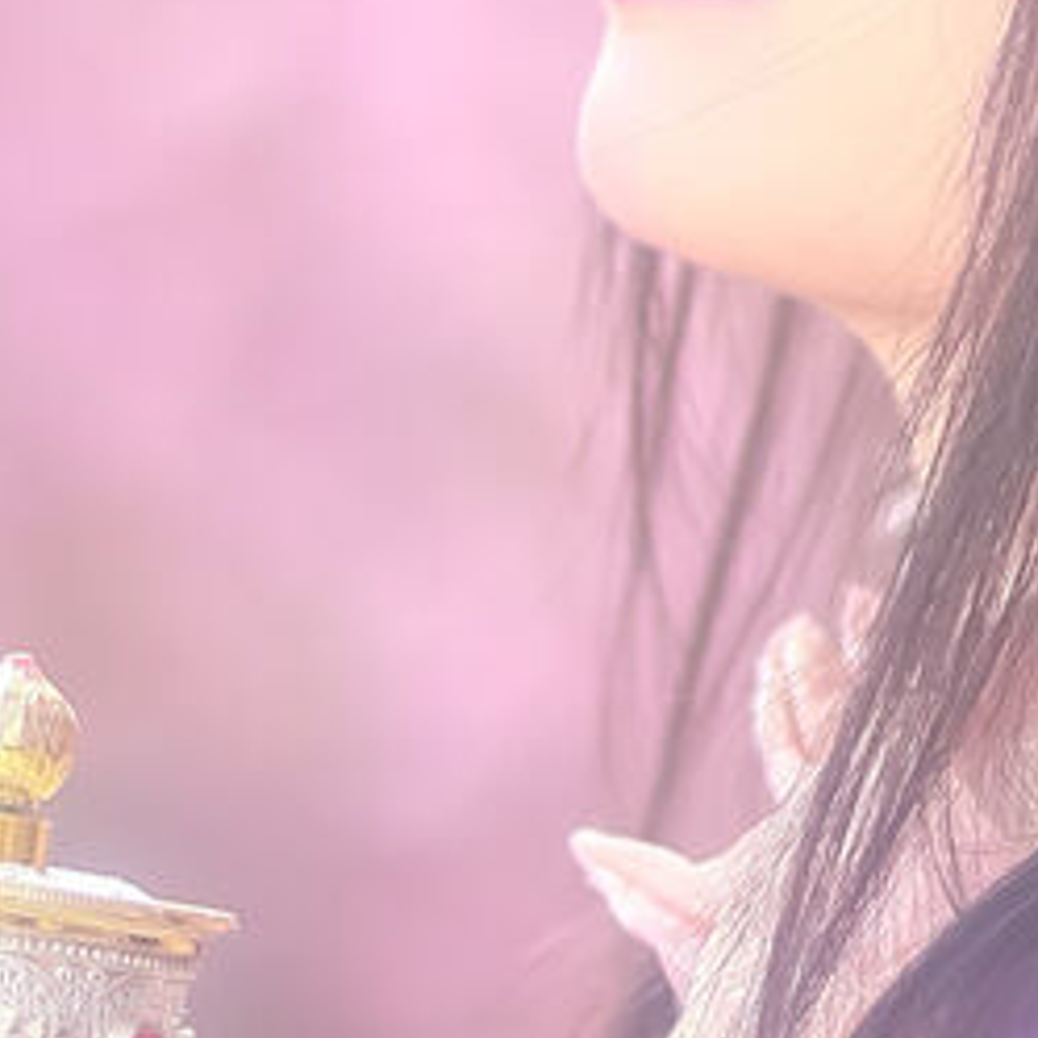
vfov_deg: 3.4
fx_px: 17539
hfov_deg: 3.4
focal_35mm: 517
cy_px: 1255
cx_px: 863
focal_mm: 85
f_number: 1.6
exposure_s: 1/2000
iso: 100
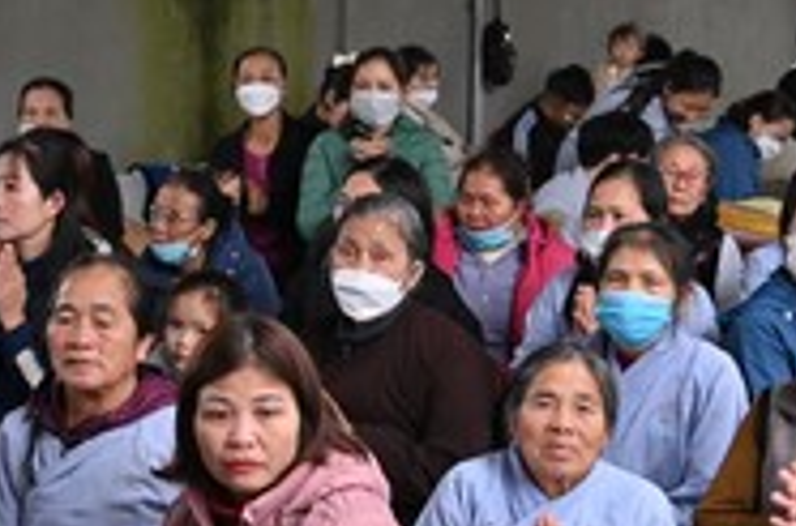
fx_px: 2470
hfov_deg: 18.3
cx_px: 270
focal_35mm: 112
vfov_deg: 12.1
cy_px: 359
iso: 125
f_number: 4.5
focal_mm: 32
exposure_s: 1/40
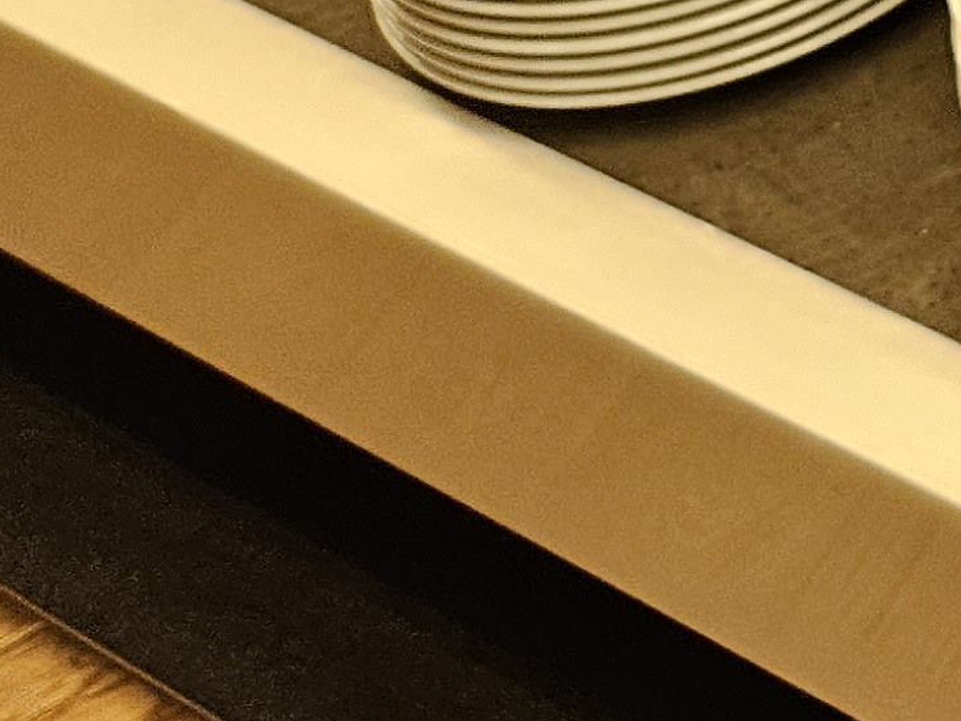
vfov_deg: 10.3
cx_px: 2500
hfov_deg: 11.9
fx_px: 3470
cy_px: -1001
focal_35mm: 125
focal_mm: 5.4
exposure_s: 1/120
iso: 100
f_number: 1.8
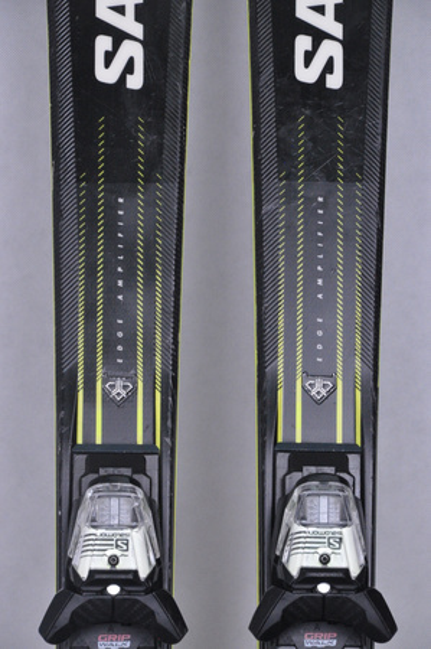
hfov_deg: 8.7
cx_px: 216
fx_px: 2835
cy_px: 324
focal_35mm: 158
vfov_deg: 13.1
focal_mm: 105
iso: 3200
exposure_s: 1/125
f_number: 8
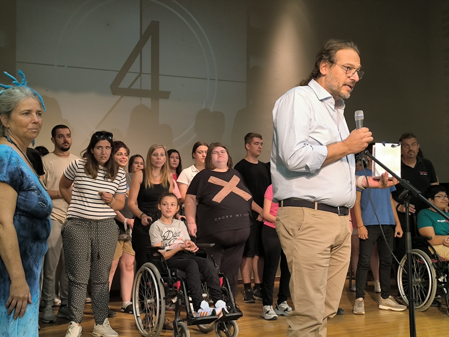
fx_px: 597
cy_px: 168
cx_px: 224
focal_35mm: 46
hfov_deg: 41.2
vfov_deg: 31.5
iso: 640
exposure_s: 1/100
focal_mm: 6.14
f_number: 1.65
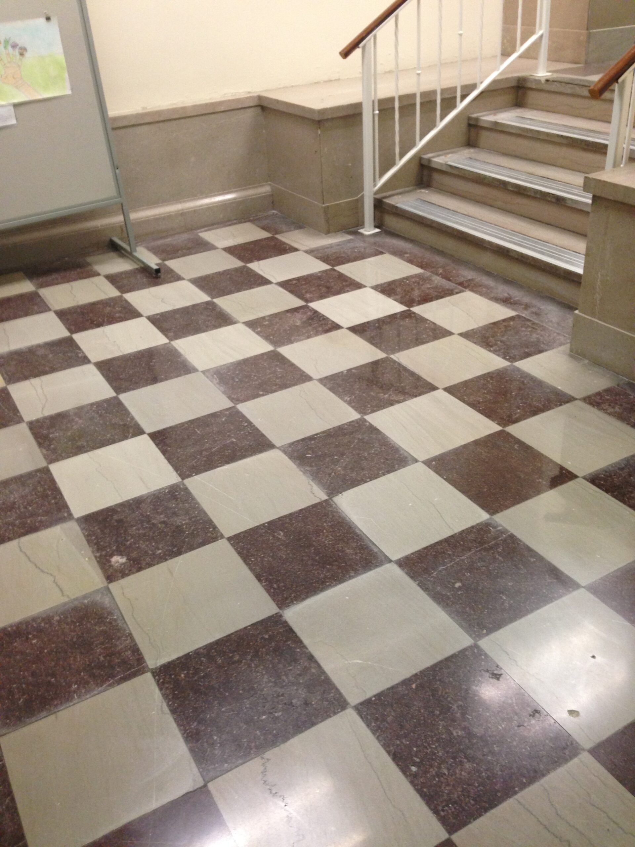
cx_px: 318
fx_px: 807
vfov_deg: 55.4
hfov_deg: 42.9
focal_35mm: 33
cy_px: 424
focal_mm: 4.12
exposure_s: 1/20
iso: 160
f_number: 2.4
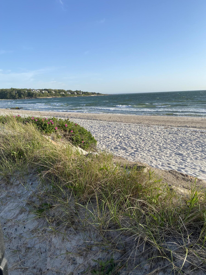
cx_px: 103
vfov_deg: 67.3
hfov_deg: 53.1
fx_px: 206
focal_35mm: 26
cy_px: 138
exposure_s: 1/2066
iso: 32
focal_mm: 4.25
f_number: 1.8
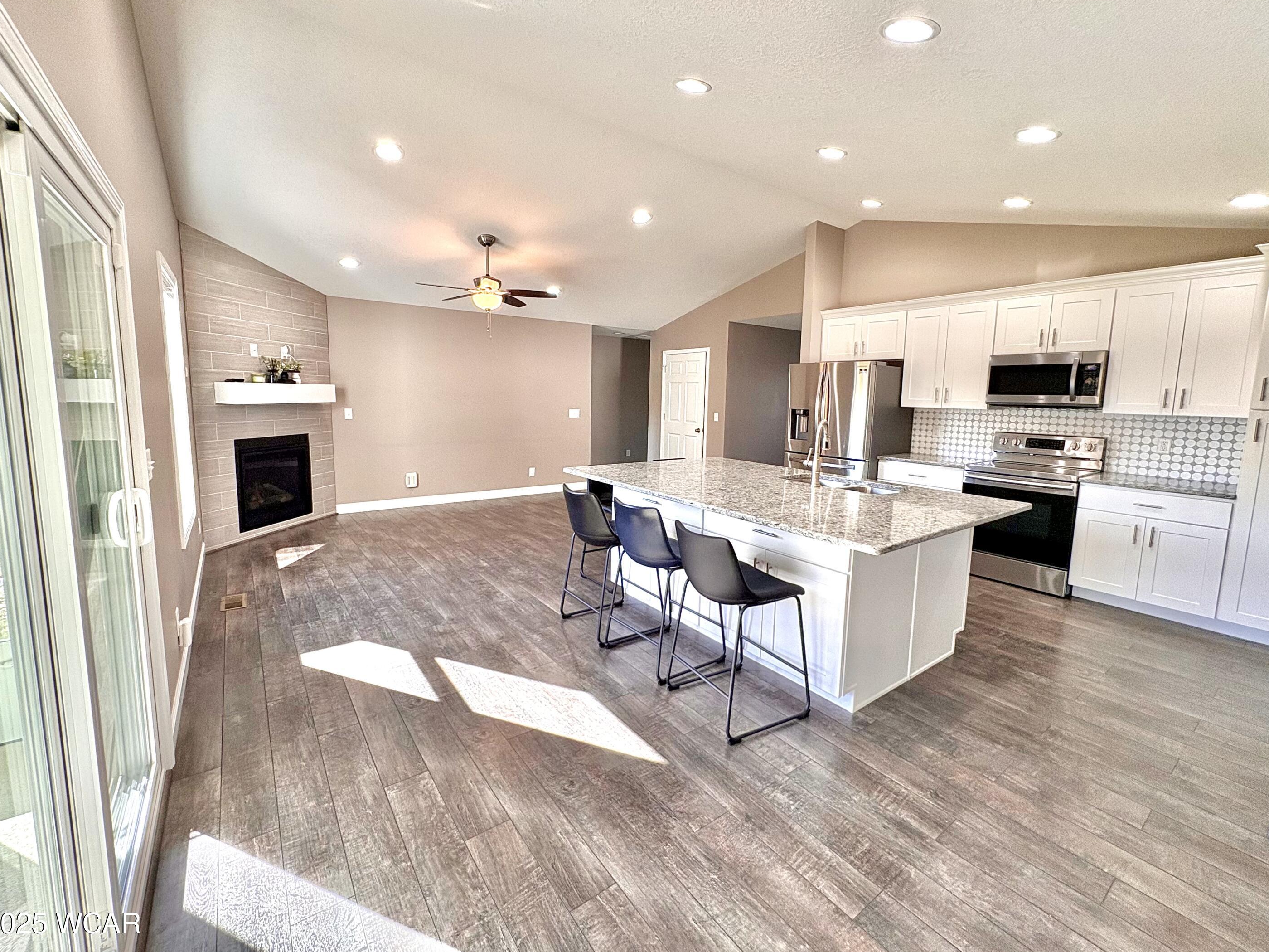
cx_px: 640
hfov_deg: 98.2
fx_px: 550
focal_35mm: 15
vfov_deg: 81.7
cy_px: 460
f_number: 2.2
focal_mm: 2.22
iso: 200
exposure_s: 1/120
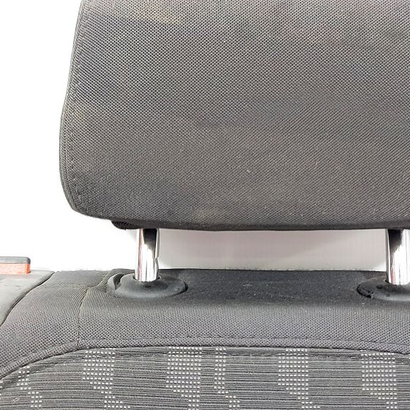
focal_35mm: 53
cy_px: 211
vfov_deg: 32.2
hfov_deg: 32.1
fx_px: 710
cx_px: 250
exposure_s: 1/25
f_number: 1.8
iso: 320
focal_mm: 5.23
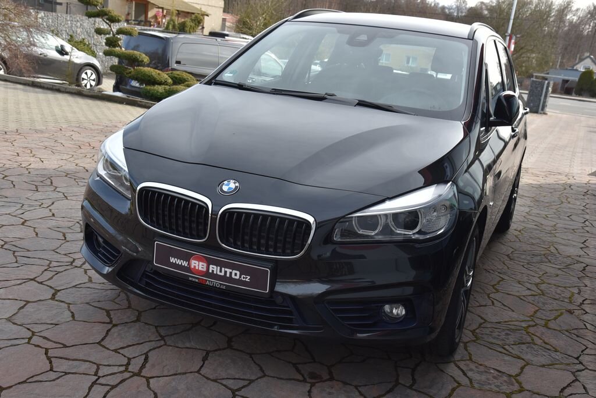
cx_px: 298
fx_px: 663
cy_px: 199
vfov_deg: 33.4
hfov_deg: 48.4
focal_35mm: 40
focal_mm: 40
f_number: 9
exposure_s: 1/320
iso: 500
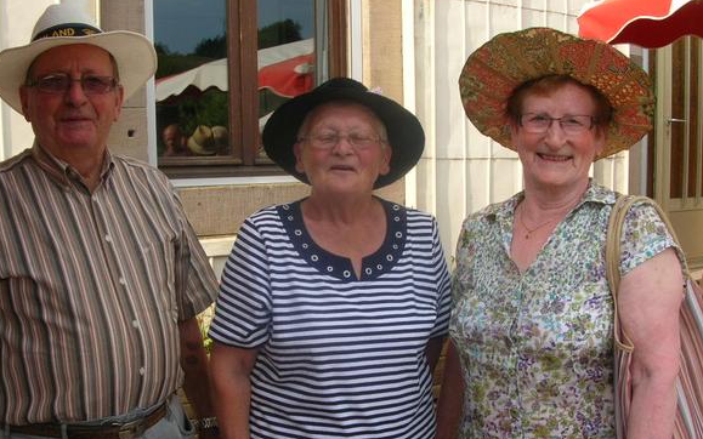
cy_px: 261
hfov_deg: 48.2
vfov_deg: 31.2
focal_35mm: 41
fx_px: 786
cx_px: 342
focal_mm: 5.8
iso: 50
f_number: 5.6
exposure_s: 1/156
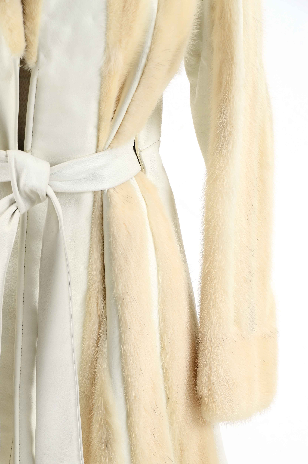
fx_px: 2030
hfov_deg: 8.7
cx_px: 154
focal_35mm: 158
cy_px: 232
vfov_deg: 13.1
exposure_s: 1/60
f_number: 10
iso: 160
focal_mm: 105
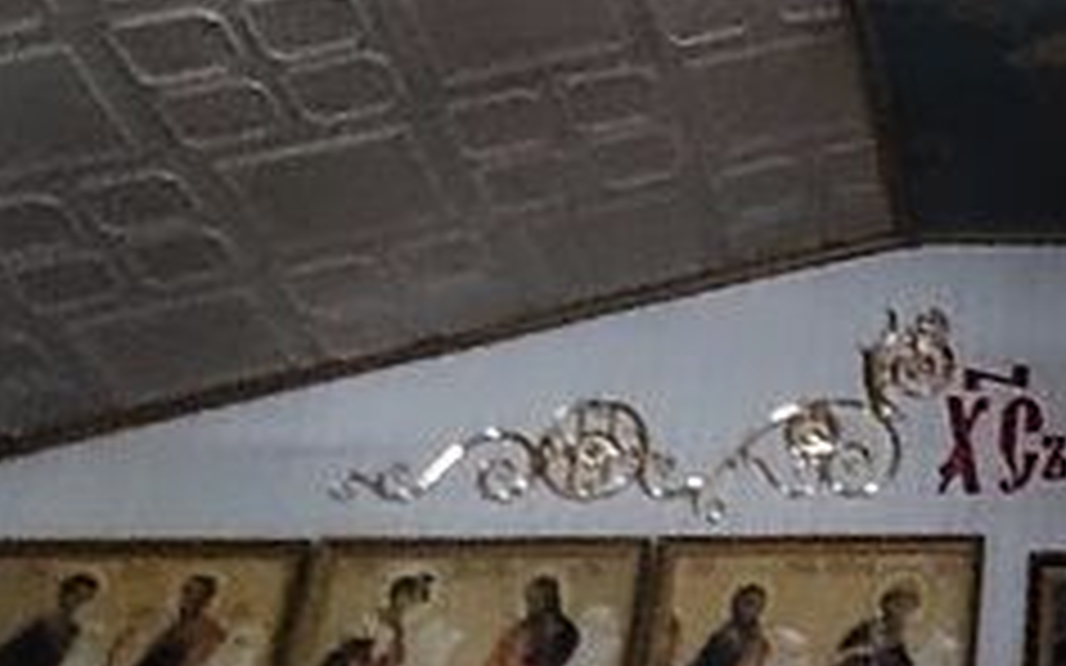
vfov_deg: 16.1
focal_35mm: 79
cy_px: -47
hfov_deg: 24.1
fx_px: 2295
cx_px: 1232
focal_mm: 1.42
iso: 334
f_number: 2.2
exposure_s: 1/33.3
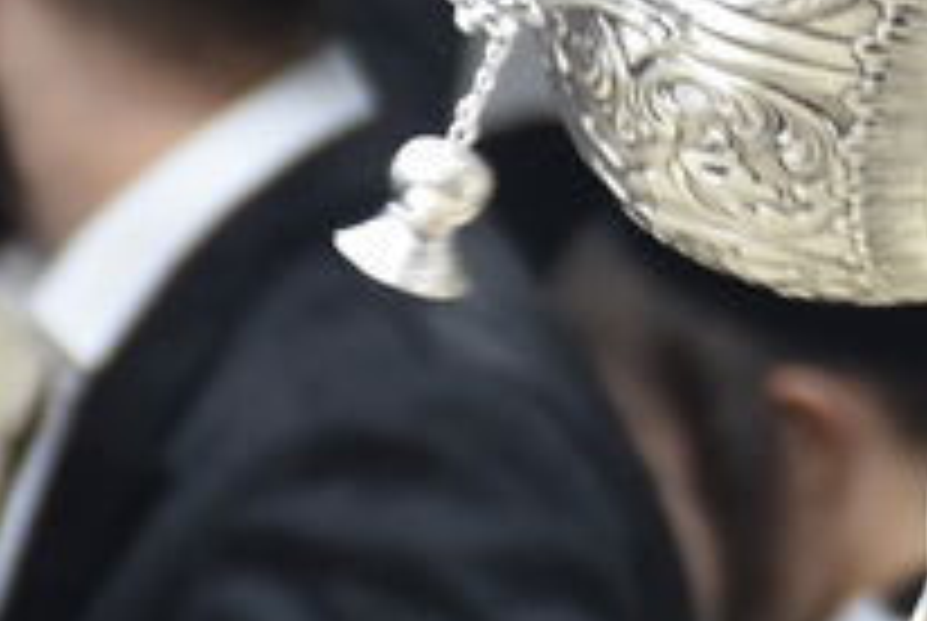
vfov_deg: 1.9
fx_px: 18360
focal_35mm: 712
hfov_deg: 2.9
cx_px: 2354
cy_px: 144
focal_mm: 70
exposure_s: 1/60
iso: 800
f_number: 5.6
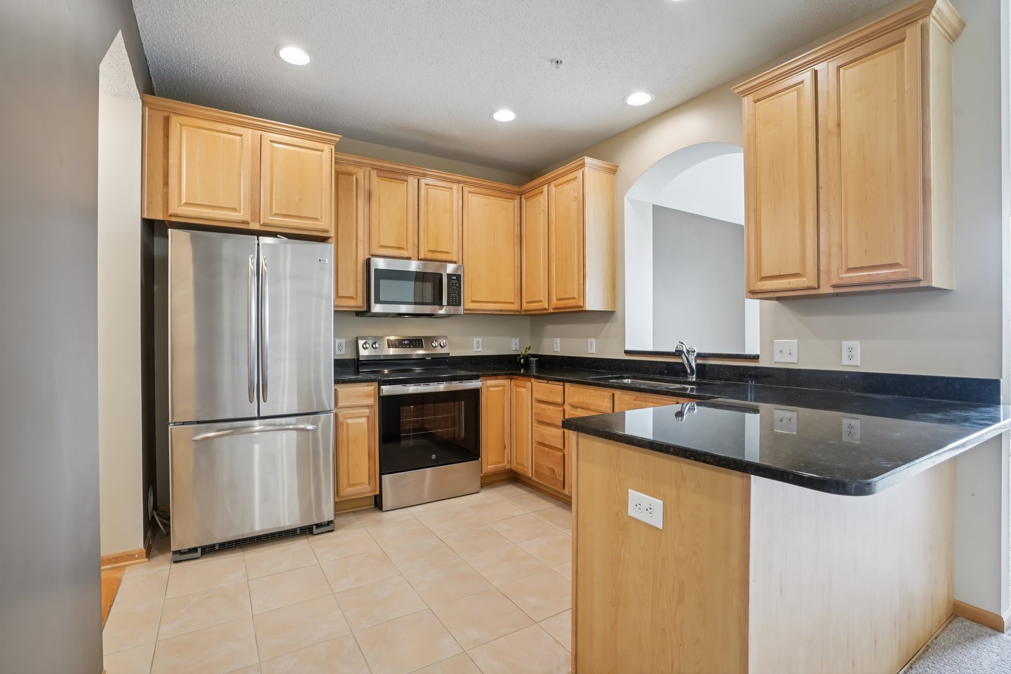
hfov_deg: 96.7
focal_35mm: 16
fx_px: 449
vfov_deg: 73.7
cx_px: 506
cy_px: 337
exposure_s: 1/15
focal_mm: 16
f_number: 8
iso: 400
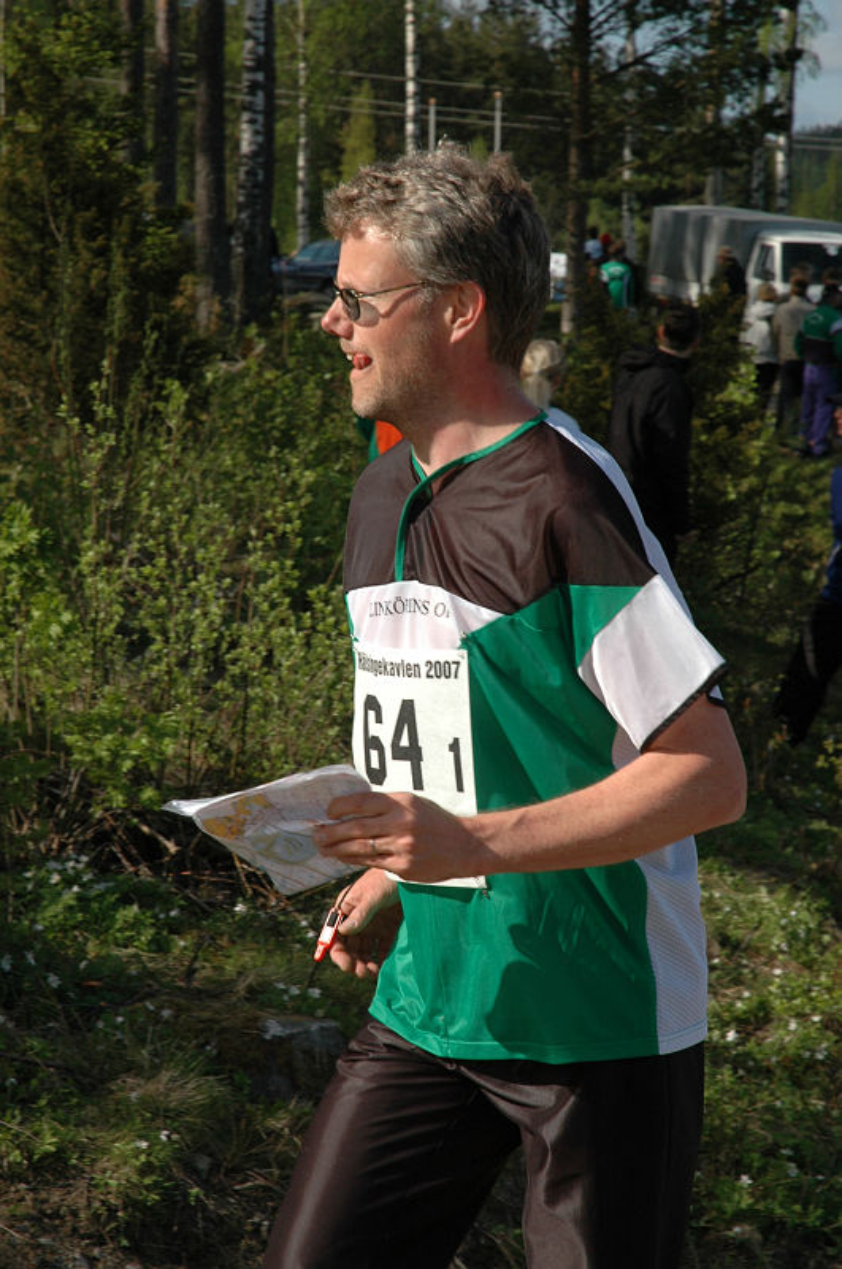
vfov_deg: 19.5
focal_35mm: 105
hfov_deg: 13.0
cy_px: 634
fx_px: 3695
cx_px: 421
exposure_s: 1/500
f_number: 9
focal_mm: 70
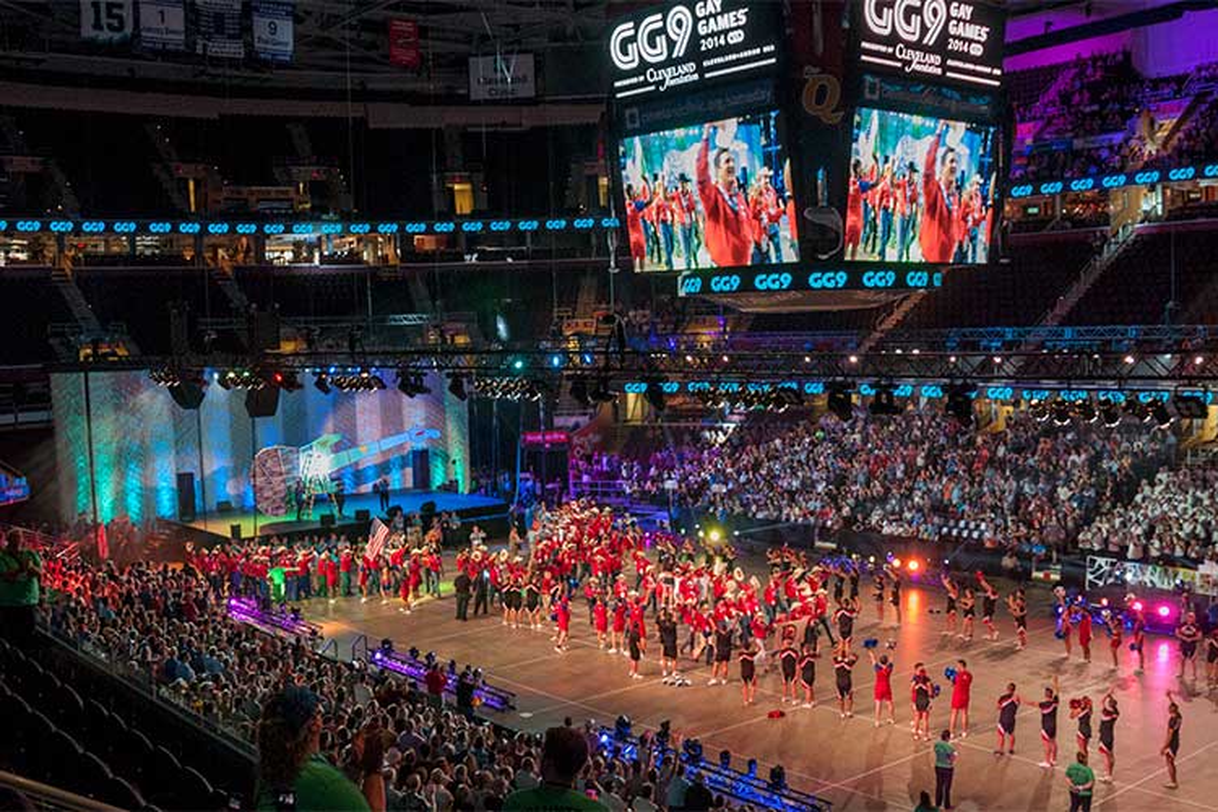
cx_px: 609
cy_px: 406
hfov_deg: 53.1
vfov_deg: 36.9
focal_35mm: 36
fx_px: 1218
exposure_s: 1/200
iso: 1100
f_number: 3.2
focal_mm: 24
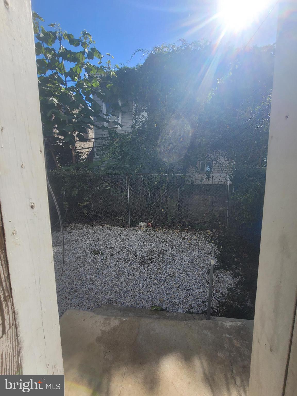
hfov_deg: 89.9
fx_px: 149
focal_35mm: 13
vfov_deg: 106.2
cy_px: 198
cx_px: 148
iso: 64
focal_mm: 2.2
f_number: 2.2
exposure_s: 1/1700
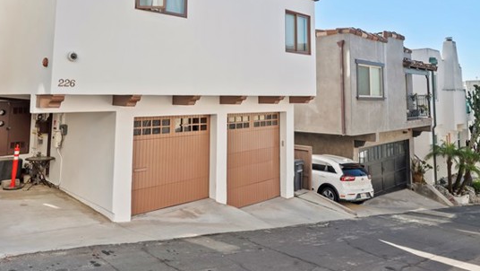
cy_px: 39
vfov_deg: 39.2
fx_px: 357
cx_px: 265
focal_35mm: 28
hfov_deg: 67.7
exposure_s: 1/50
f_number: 9
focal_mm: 14
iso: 250
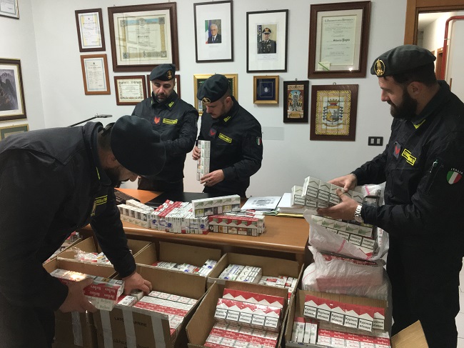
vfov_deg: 48.2
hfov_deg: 61.7
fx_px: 389
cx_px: 232
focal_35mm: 29
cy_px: 174
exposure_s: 1/33
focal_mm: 4.15
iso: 80
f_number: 2.2
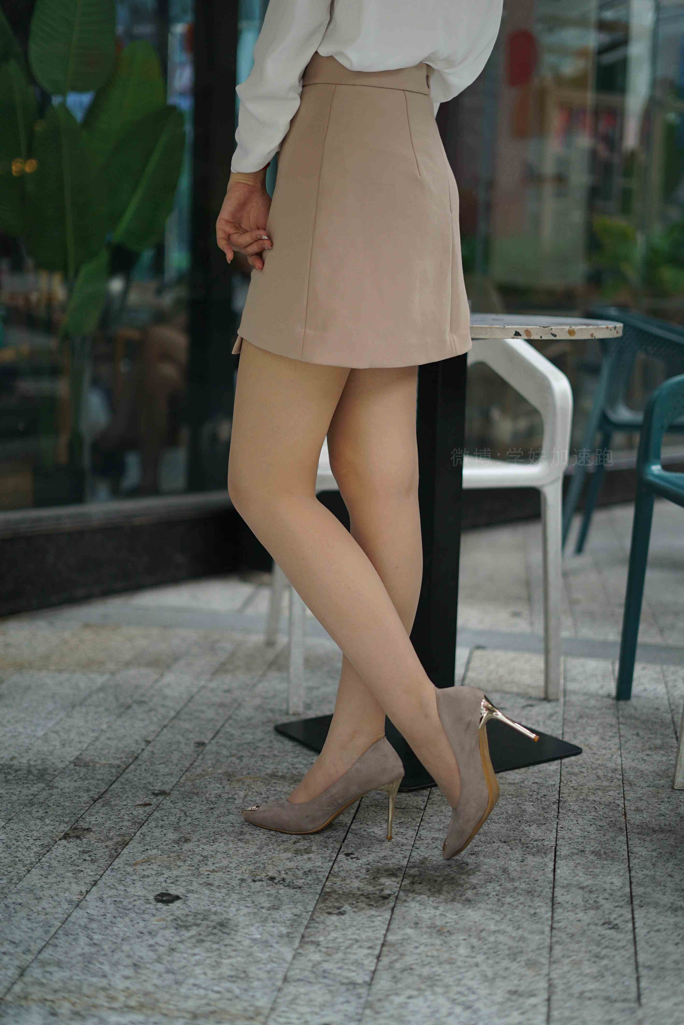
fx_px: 1423
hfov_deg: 27.0
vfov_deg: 39.6
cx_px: 342
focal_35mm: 50
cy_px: 512
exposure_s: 1/1250
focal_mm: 50
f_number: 1.8
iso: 320
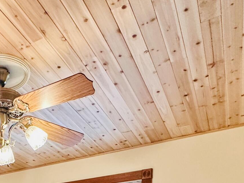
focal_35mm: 49
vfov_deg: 23.1
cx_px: -7
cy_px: 285
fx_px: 345
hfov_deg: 34.8
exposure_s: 1/120
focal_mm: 2.22
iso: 320
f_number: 2.2
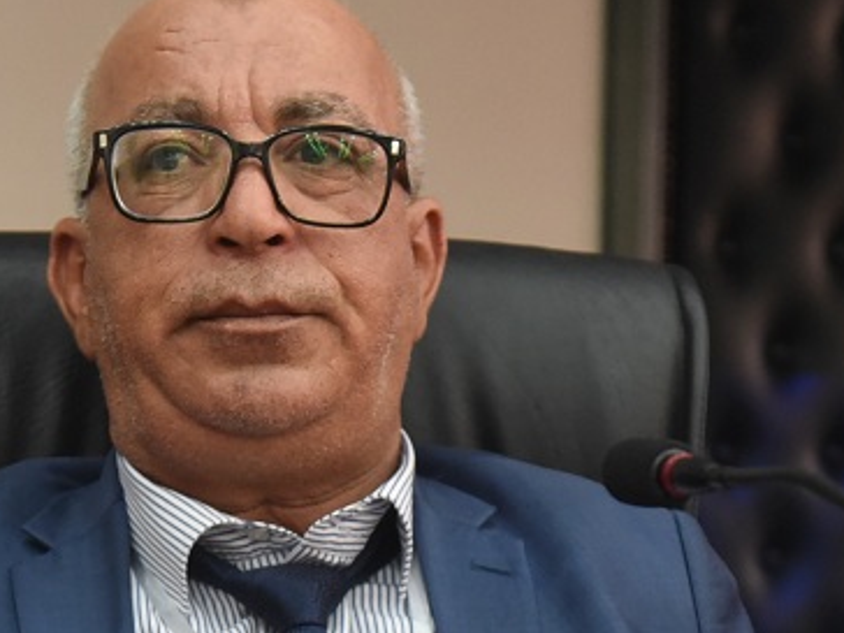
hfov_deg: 14.9
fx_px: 3218
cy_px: 734
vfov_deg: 11.1
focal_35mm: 132
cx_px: 423
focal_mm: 45
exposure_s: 1/160
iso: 3200
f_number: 3.5
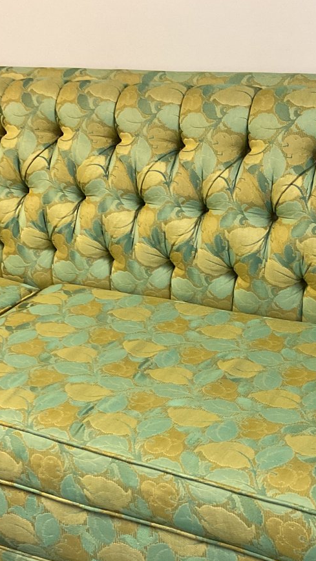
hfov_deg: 21.7
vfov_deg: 37.5
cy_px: 364
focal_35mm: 55
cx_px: 212
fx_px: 819
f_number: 1.8
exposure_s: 1/60
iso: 250
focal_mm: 3
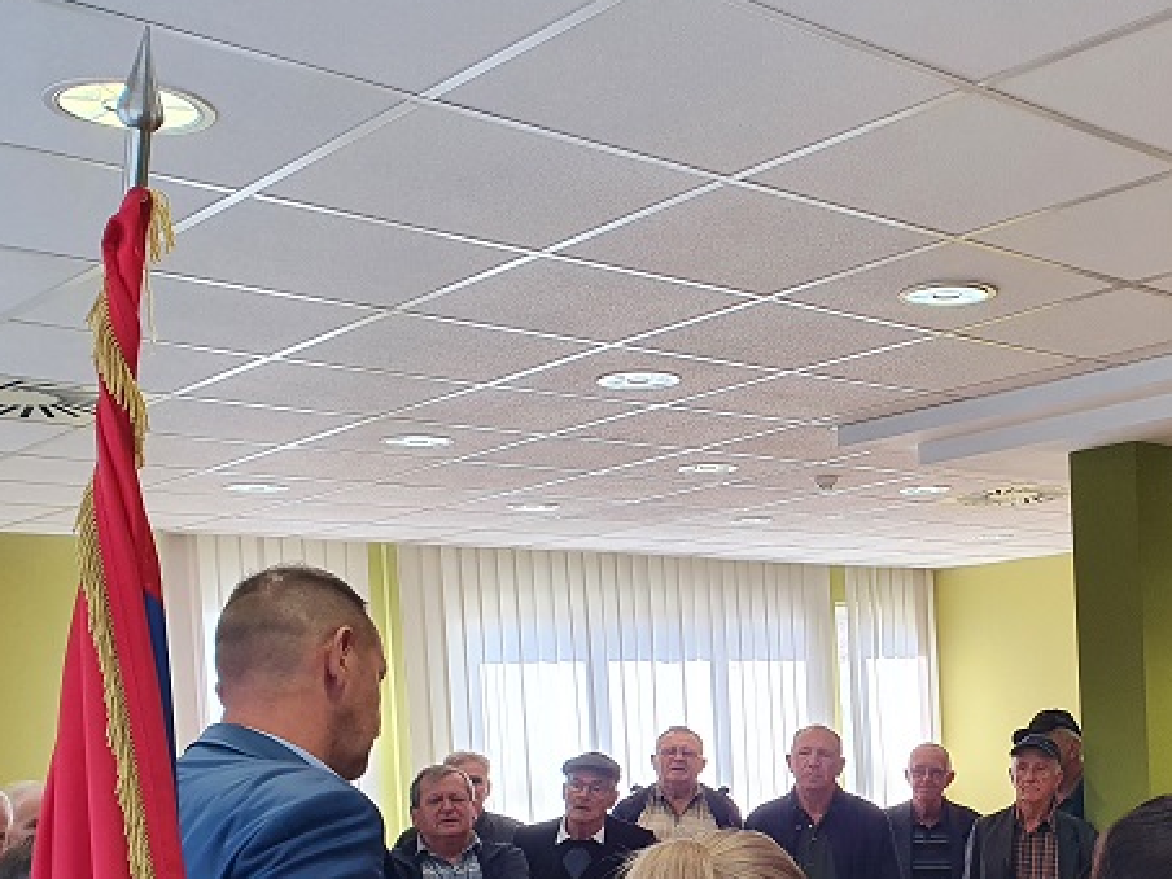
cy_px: 739
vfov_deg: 30.5
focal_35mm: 46
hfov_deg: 38.8
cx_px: 1022
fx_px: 1557
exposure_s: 1/100
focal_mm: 4.32
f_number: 2.4
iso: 80
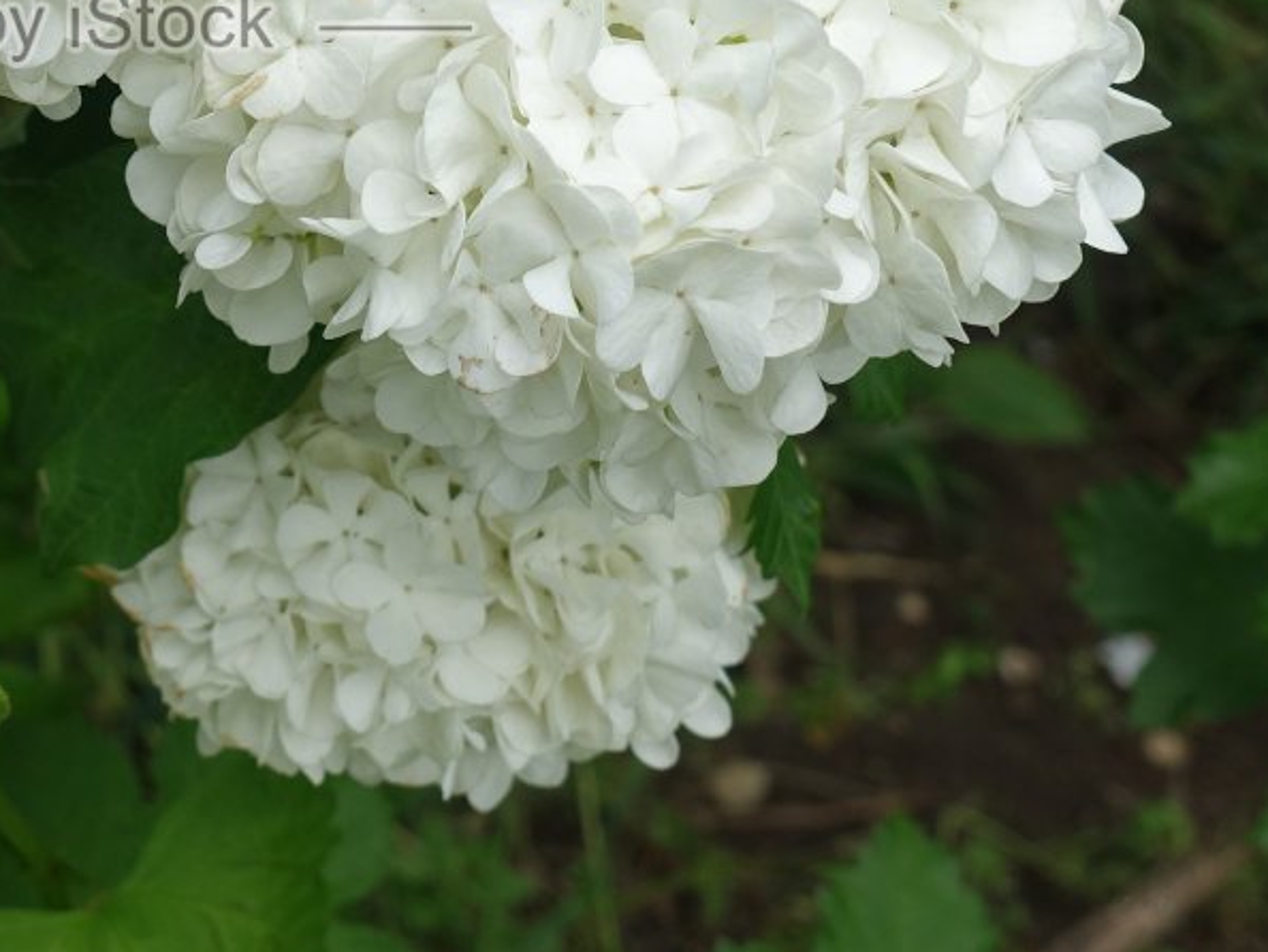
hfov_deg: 21.7
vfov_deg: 16.3
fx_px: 3225
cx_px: 117
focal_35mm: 88
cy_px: -76
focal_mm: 12.35
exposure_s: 1/400
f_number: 4
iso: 125
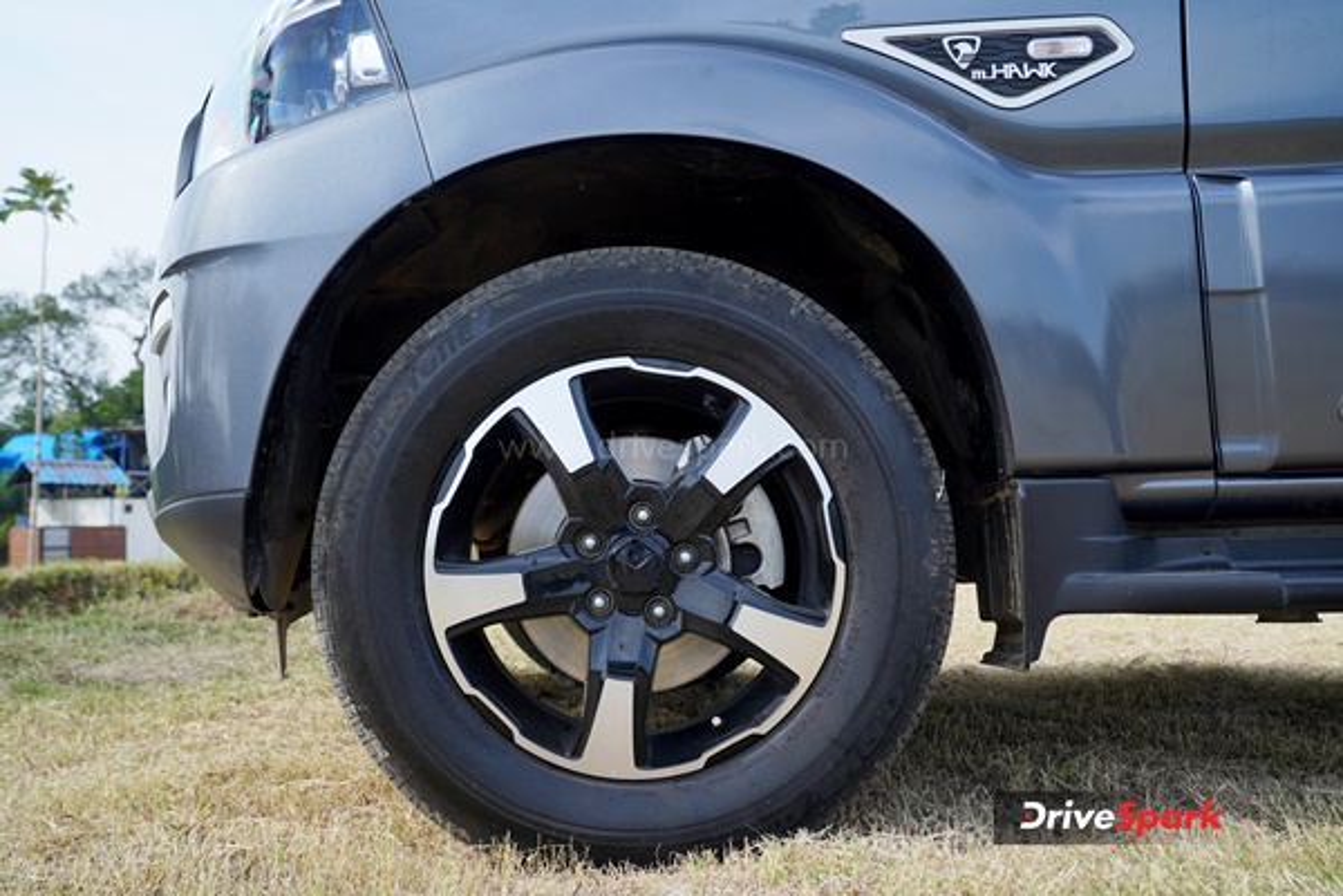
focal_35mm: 35
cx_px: 672
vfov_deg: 37.9
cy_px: 448
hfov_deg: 54.4
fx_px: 1306
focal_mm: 35
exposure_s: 1/100
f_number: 8
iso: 200
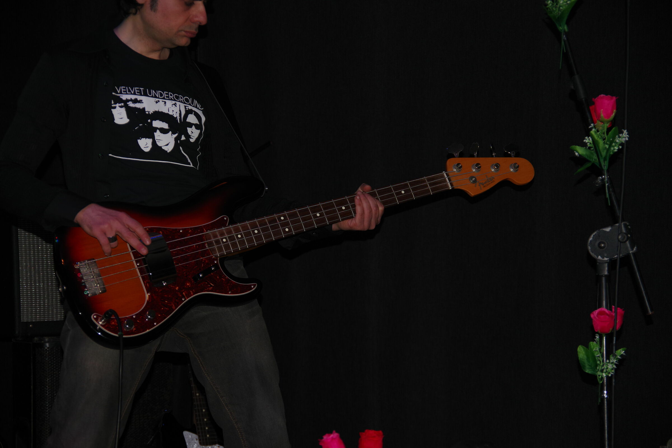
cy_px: 224
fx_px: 1904
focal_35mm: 102
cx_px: 336
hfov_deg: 20.0
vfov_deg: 13.4
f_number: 4.5
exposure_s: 1/125
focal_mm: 68
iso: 200
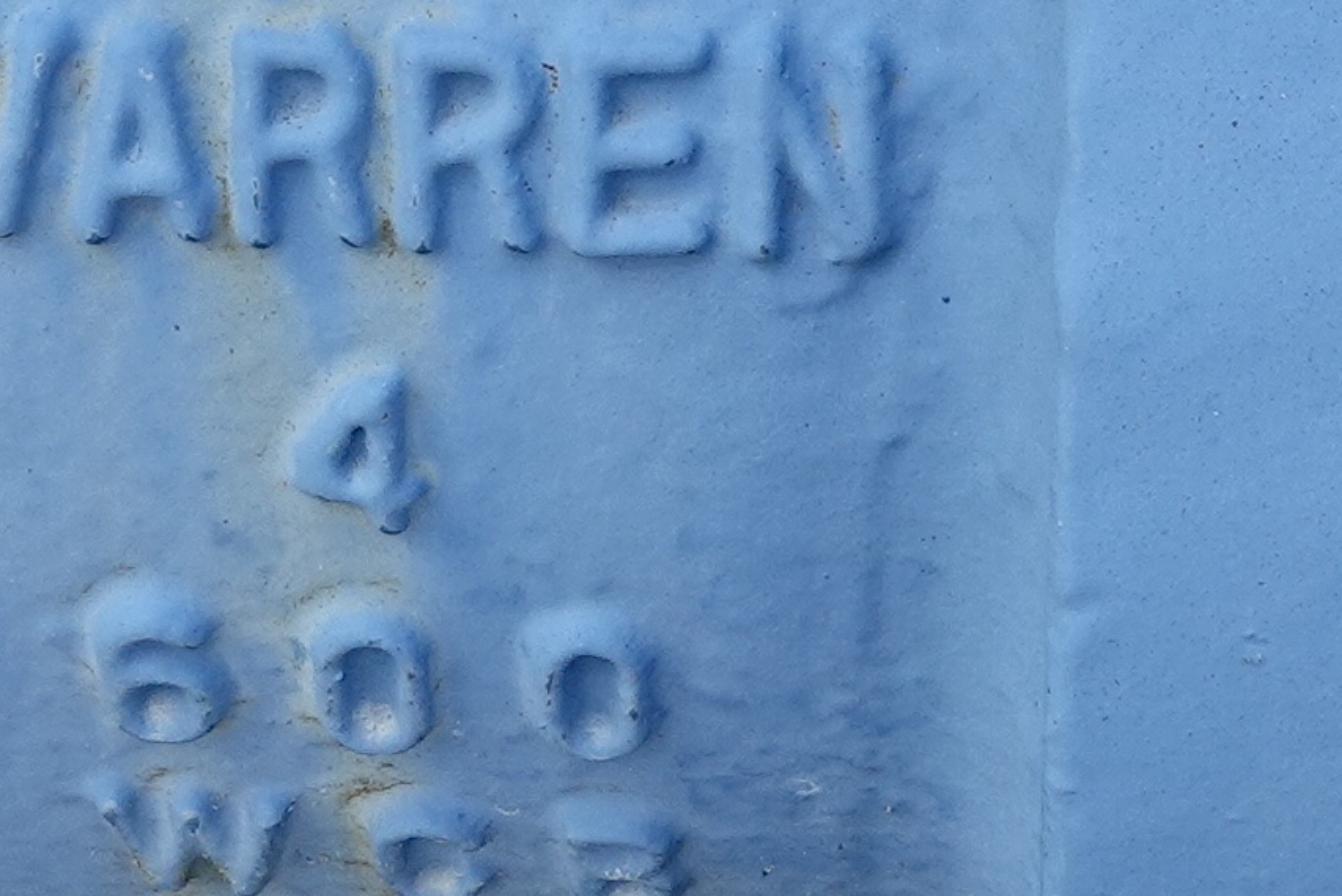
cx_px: 1429
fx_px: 5741
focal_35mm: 154
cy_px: -121
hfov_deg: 13.1
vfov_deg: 8.8
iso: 125
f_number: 5.6
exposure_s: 1/160
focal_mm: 9.4
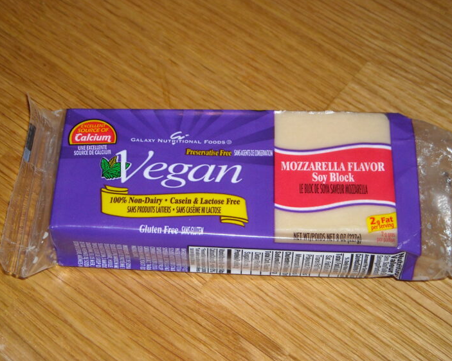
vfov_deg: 19.2
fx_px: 1070
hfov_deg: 23.9
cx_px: 221
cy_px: 181
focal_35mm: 80
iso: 200
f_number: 3.9
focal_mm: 12.3
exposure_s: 1/125
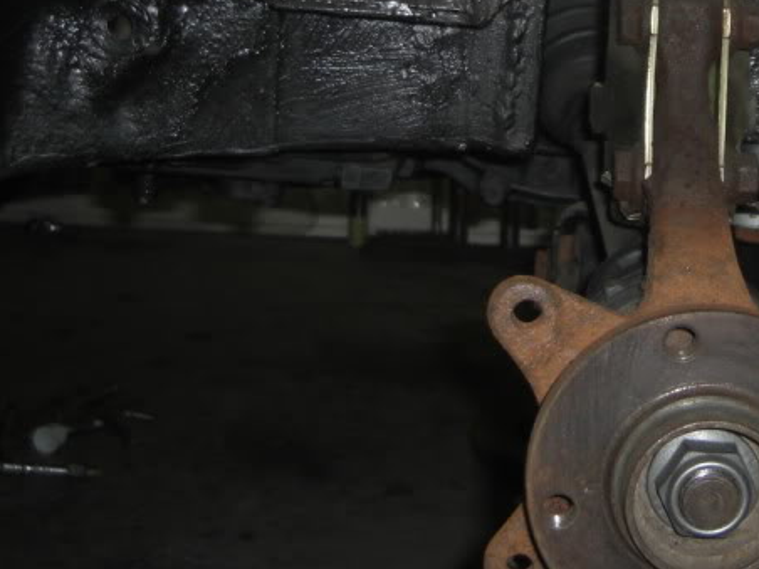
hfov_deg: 22.2
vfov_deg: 16.9
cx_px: 695
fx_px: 1886
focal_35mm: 86
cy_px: 34
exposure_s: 1/60
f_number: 2.8
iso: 100
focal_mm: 7.9
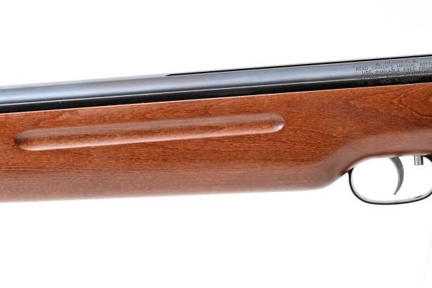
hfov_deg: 11.6
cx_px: 246
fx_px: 2124
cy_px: 197
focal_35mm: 177
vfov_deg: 7.8
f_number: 10
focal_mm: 70
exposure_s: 1/60
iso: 800
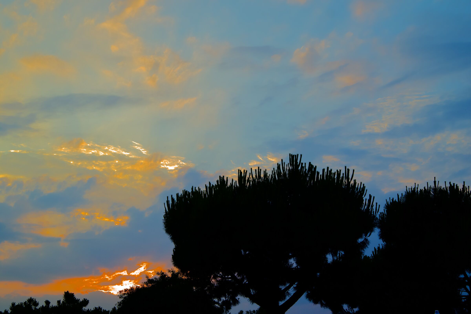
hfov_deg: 39.6
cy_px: 157
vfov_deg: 27.0
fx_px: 654
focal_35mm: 50
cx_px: 236
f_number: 20
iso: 100
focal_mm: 50
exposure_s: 1/125
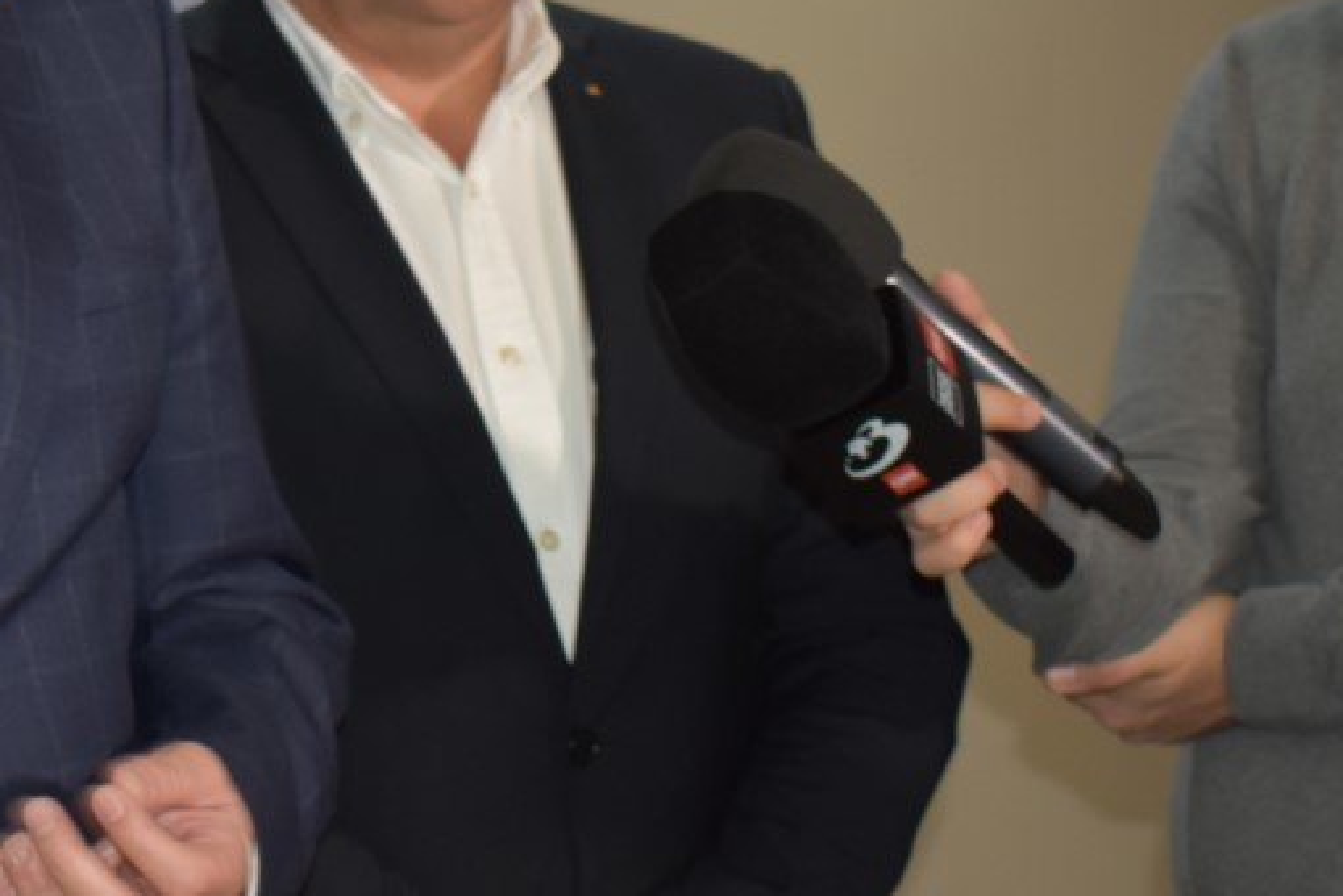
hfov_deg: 16.5
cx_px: 105
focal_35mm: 122
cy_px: 179
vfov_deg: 11.2
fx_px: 4551
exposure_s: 1/60
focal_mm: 36
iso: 900
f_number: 4.8
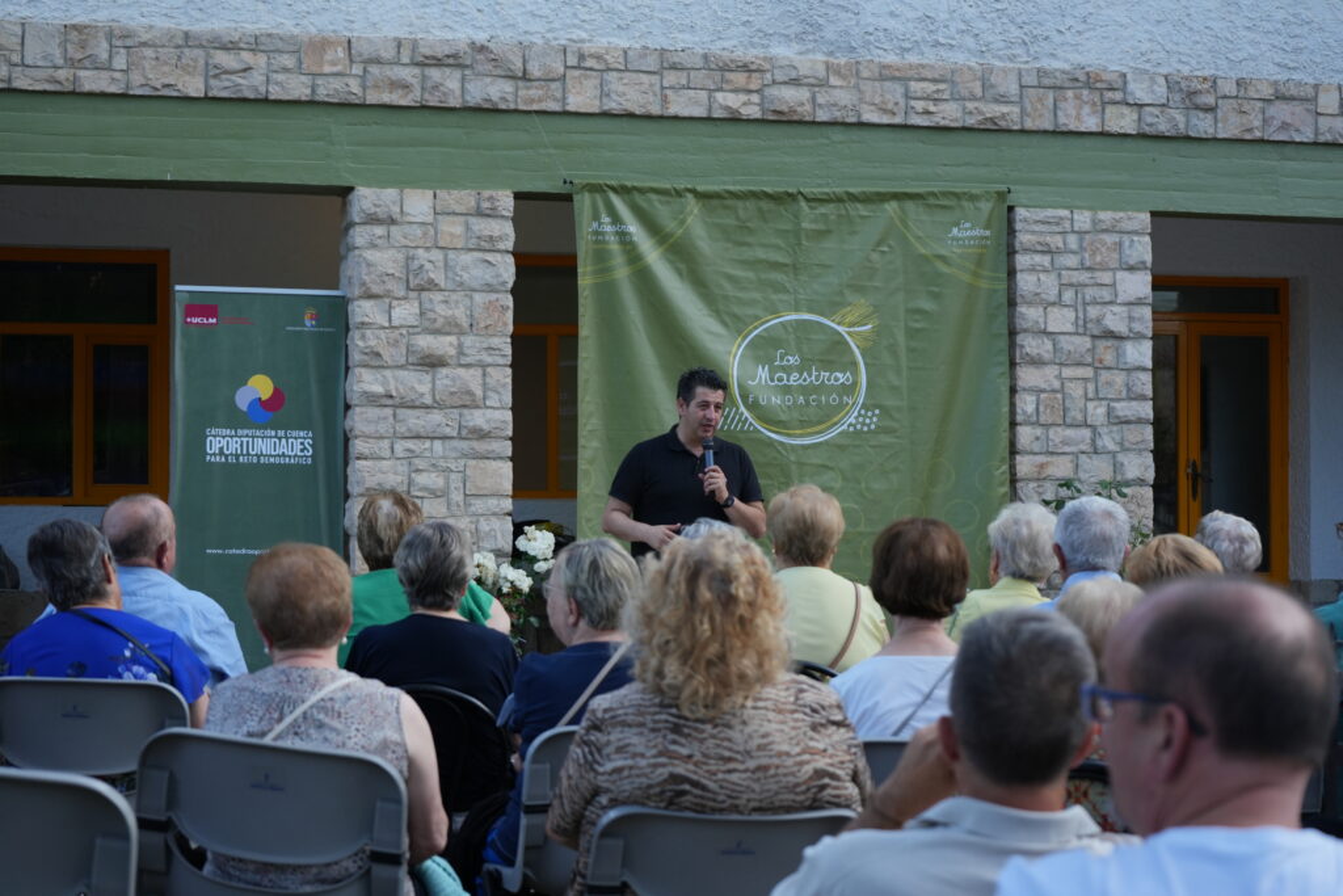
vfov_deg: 19.5
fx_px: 2612
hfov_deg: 28.8
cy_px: 448
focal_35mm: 70
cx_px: 672
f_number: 5.6
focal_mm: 70
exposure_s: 1/500
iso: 800
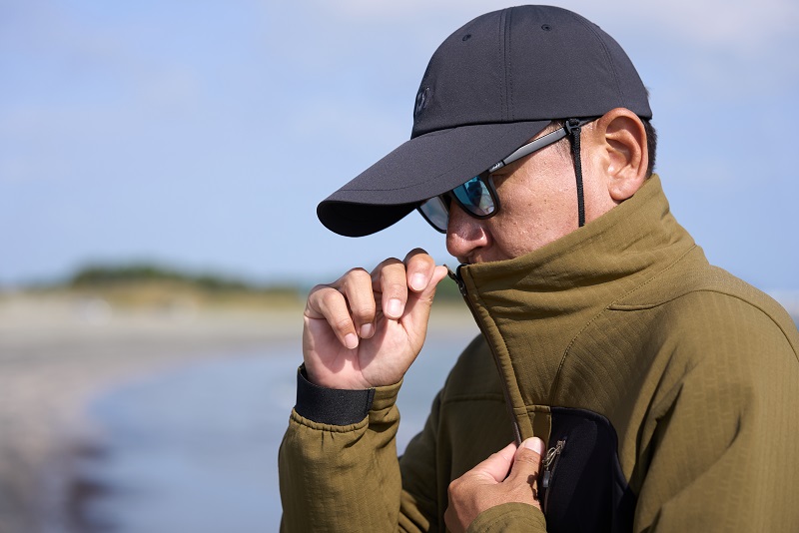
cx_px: 400
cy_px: 266
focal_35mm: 92
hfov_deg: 22.1
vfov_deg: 14.9
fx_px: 2043
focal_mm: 92
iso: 200
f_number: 4.5
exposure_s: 1/500
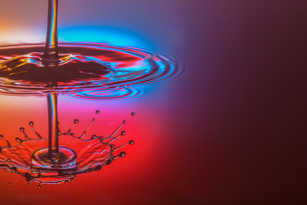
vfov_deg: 9.3
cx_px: 64
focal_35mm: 147
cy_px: 88
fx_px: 1254
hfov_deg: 13.9
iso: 200
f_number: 18
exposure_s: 1.9
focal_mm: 90
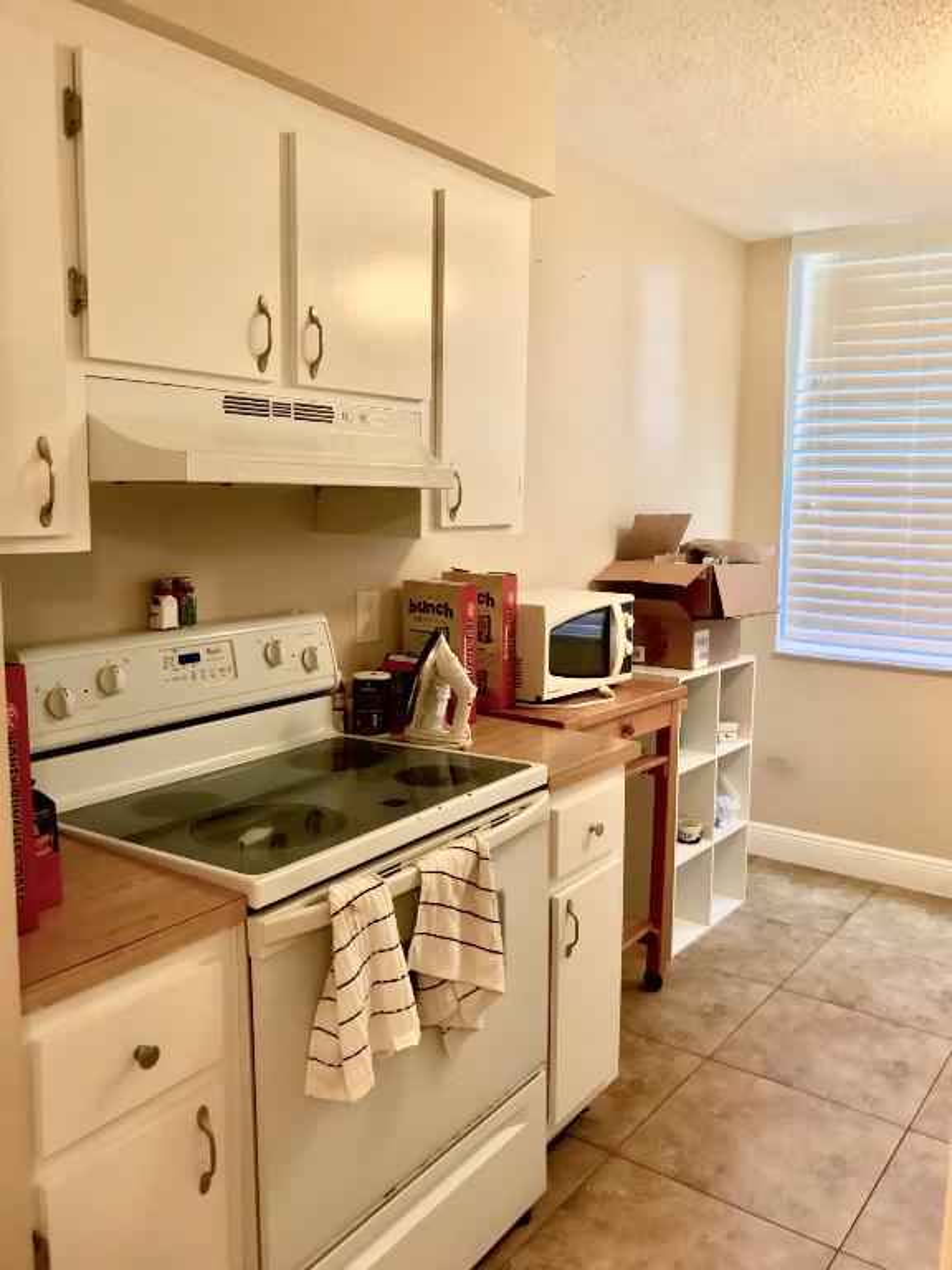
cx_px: 476
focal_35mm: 28
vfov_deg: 63.4
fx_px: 1027
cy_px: 635
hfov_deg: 49.7
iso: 125
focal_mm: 3.99
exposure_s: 1/30
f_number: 1.8
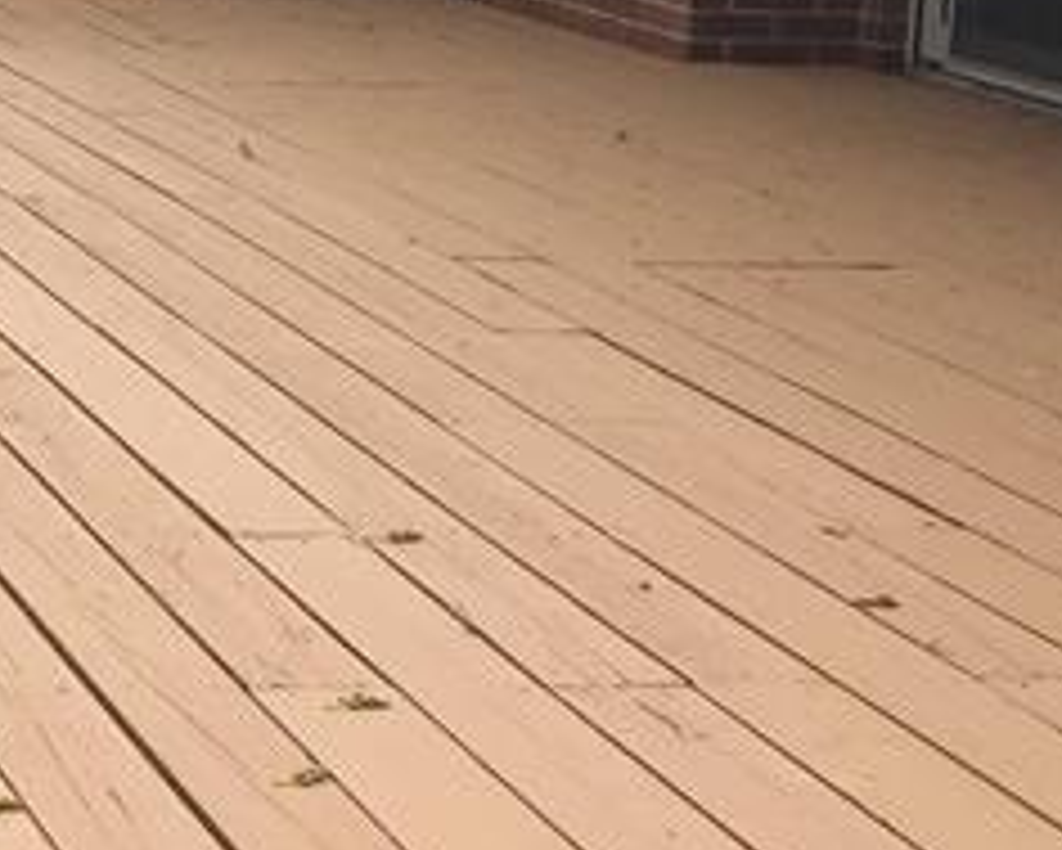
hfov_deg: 15.1
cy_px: 292
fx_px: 3868
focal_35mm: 123
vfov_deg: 12.5
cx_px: -202
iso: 32
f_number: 2.2
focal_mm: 4.15
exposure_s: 1/350
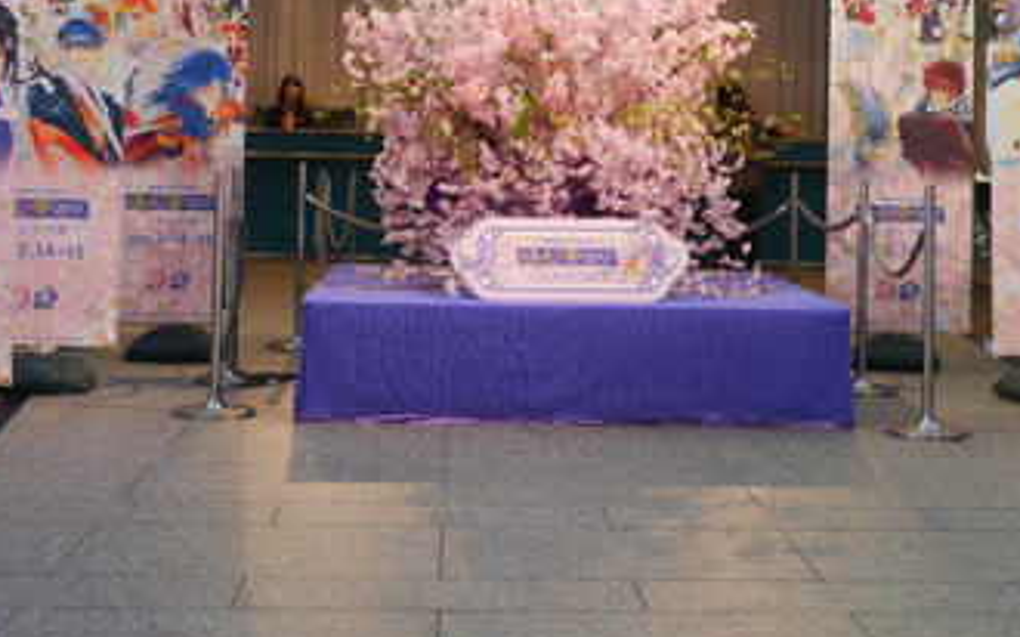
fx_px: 1917
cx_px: 553
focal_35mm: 69
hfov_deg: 29.8
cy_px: 111
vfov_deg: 18.6
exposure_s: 1/60
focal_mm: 21
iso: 640
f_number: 4.6
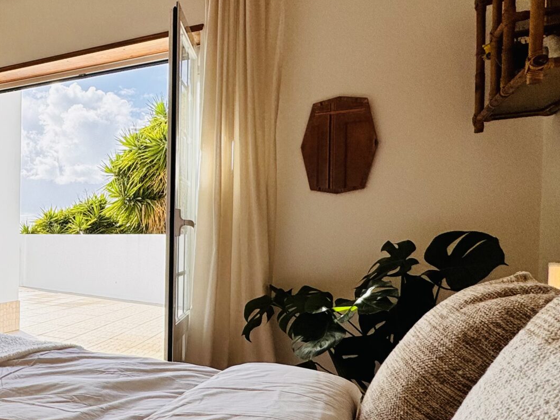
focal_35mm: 34
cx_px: -36
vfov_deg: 41.7
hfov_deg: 43.6
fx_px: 550
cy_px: 247
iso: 50
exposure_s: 1/796
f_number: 2.2
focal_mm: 2.22
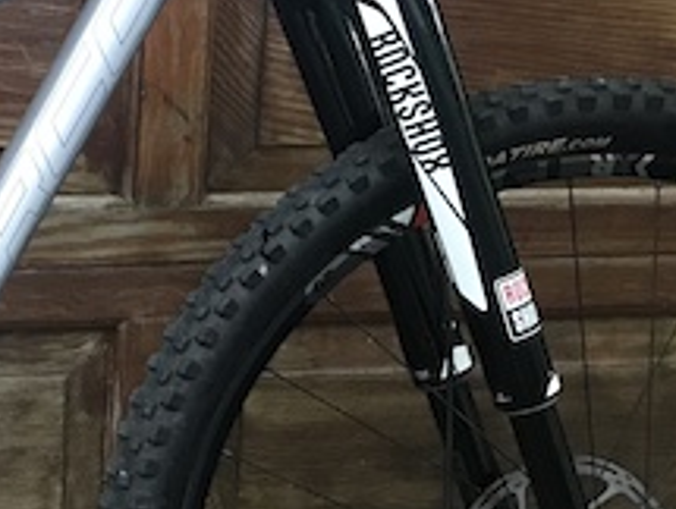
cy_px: 330
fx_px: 2034
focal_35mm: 104
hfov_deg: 17.6
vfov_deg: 14.3
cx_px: -214
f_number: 1.8
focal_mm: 3.99
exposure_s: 1/15
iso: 64
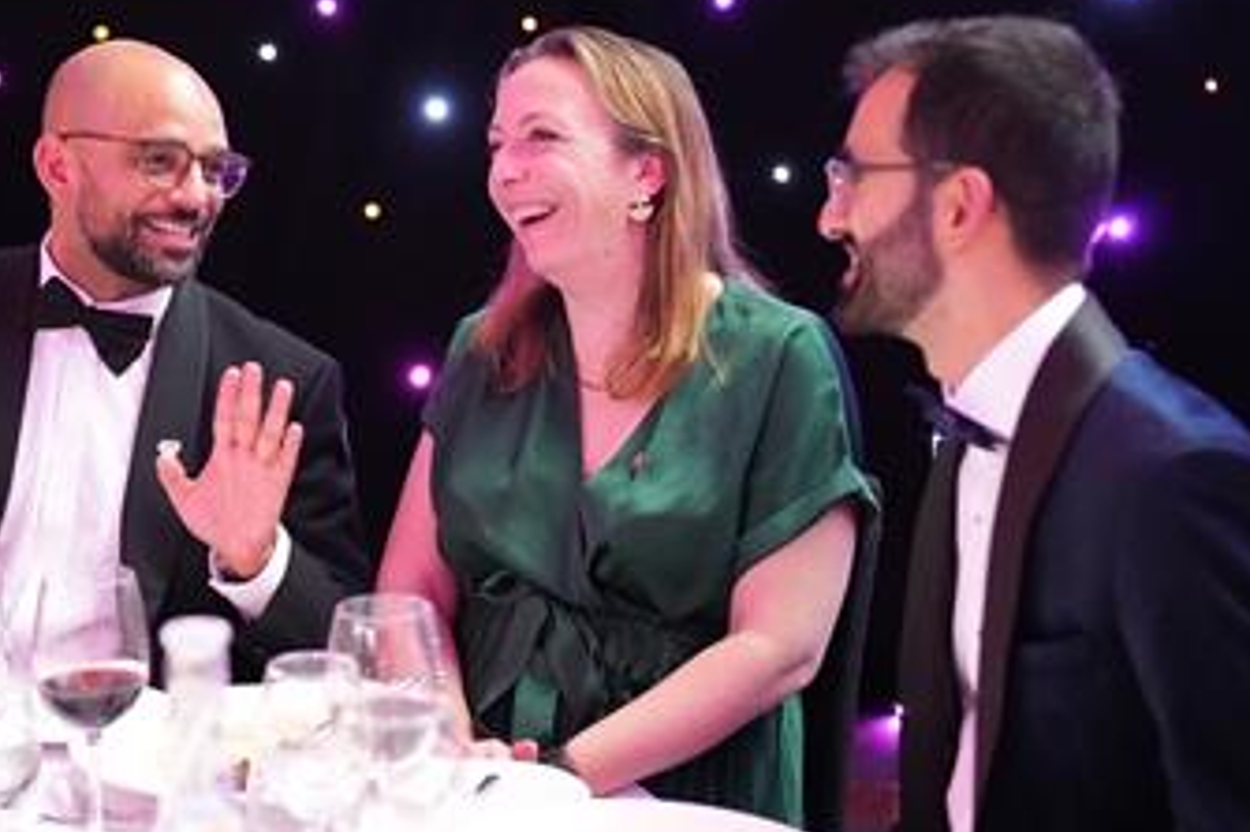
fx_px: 2637
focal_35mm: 76
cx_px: 455
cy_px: 422
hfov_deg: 26.6
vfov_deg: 17.9
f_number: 2.2
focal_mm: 53
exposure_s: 1/100
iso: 10000
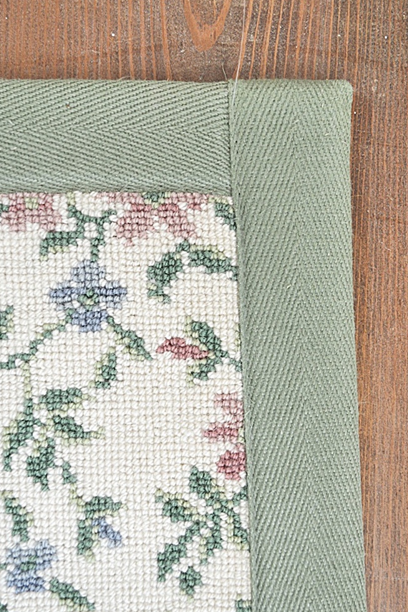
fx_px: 909
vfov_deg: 37.2
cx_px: 203
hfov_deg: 25.3
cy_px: 307
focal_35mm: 54
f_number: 5
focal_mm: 35
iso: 400
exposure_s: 1/30
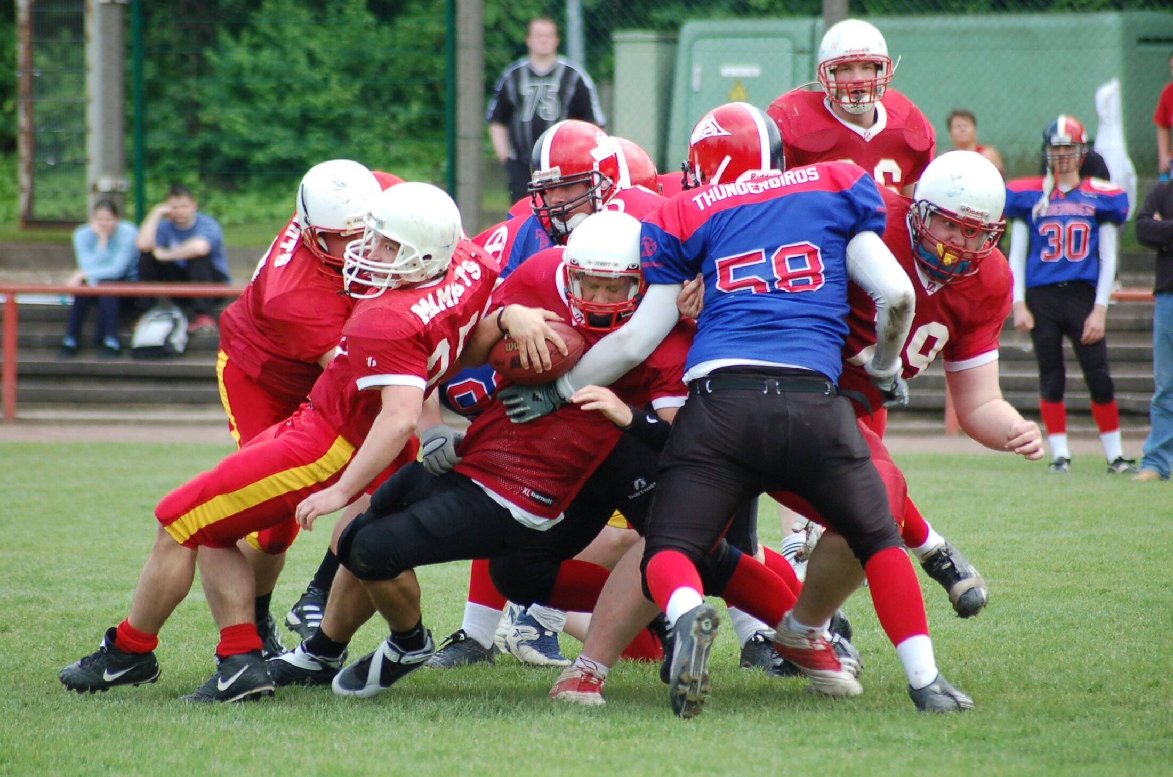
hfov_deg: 6.3
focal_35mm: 330
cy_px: 388
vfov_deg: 4.1
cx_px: 586
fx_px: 10732
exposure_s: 1/500
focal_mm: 220
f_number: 5.3
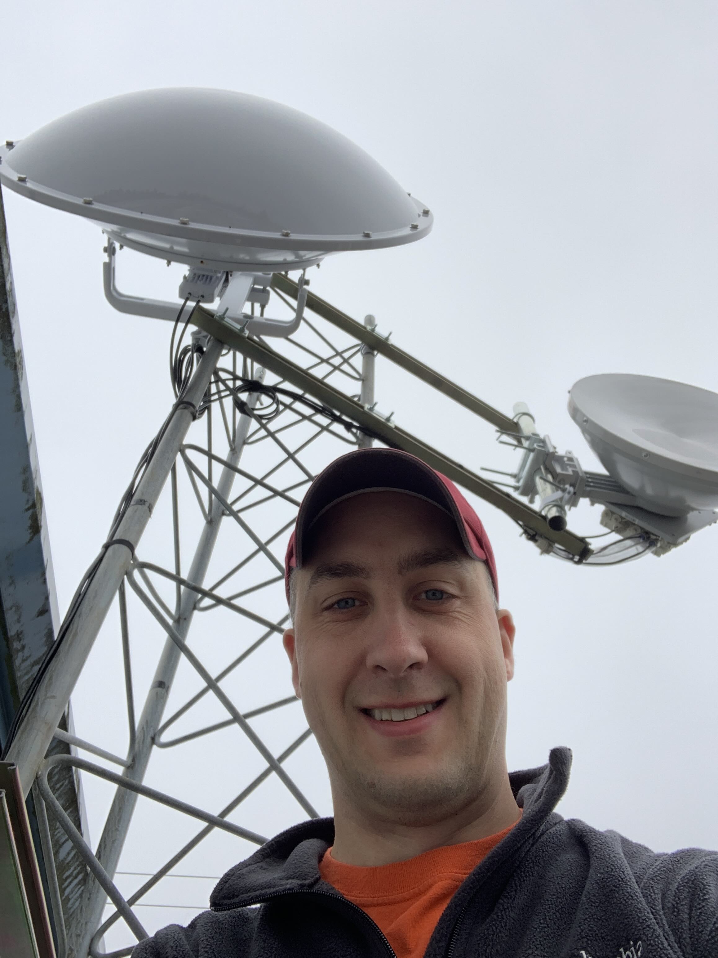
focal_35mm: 32
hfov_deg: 44.2
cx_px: 359
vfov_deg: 56.8
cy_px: 479
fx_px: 885
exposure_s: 1/133
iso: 16
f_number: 2.2
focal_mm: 2.87
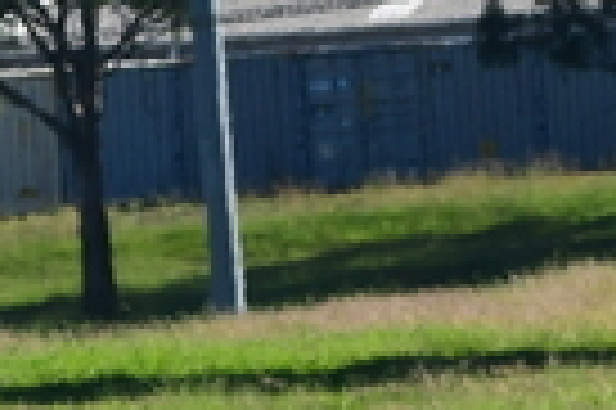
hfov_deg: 1.1
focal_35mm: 1835
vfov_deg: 0.7
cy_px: 1165
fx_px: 31361
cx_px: 265
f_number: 11
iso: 500
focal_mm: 210
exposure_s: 1/640
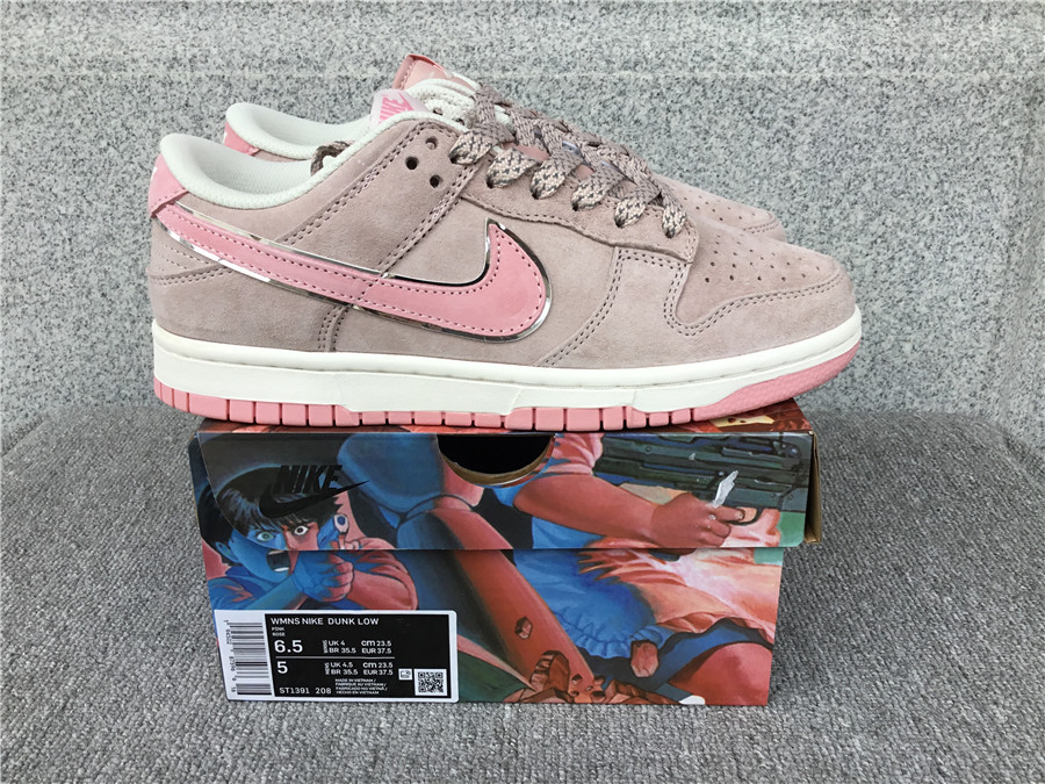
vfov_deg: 45.4
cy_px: 392
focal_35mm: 31
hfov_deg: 58.4
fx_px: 936
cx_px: 522
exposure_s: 1/100
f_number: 2.4
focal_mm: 3.3
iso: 25
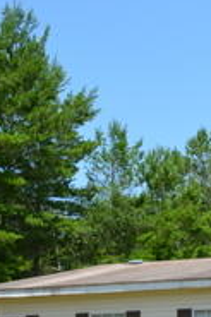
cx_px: 444
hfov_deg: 10.8
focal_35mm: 114
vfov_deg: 17.4
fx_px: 1004
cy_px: 344
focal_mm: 22
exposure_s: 1/250
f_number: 8
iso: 100
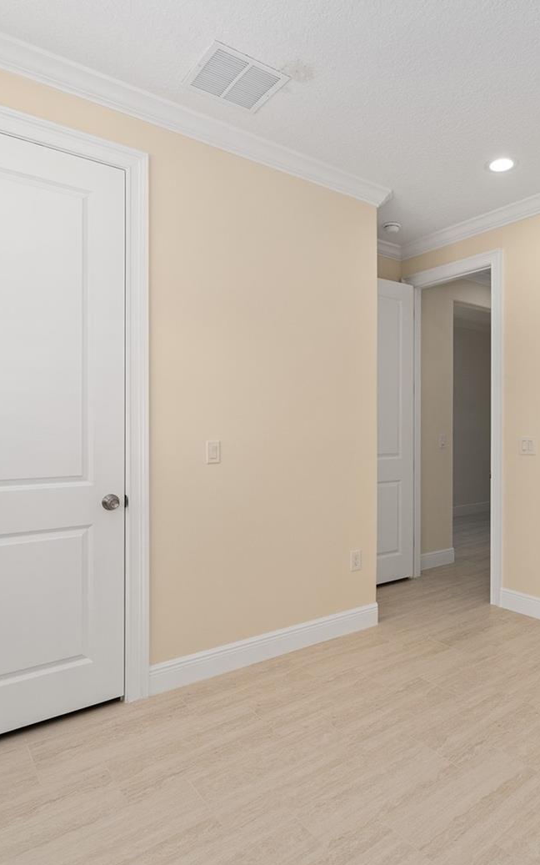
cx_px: 369
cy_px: 431
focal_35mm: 22
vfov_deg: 79.7
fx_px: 518
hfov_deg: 53.7
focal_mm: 14
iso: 320
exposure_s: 1/80
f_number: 8
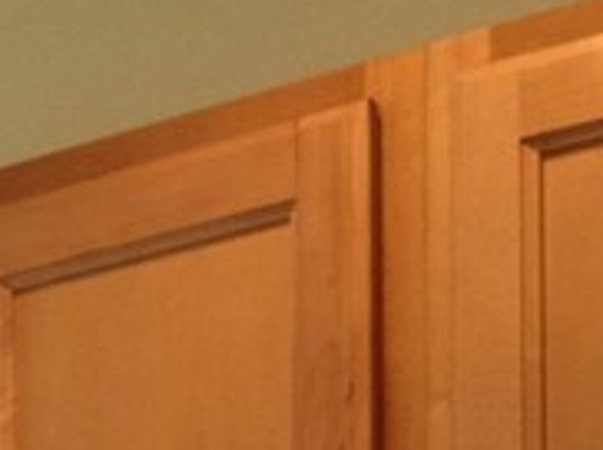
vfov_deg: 7.0
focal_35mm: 197
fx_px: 3427
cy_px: 1194
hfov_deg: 9.7
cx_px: -348
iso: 100
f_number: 2.4
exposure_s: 1/20
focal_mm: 4.28
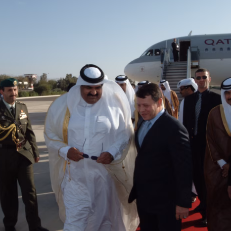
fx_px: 317
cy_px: 105
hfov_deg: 40.0
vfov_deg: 40.0
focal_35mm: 42
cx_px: 105
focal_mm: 20
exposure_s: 1/125
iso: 400
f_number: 22
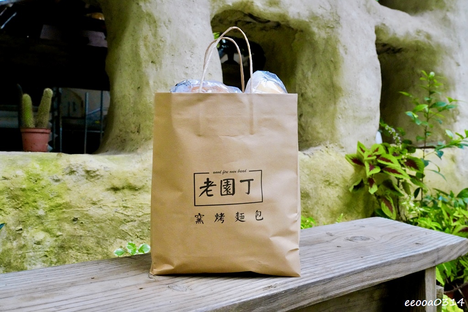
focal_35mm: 32
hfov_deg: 58.7
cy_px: 156
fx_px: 416
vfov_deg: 41.1
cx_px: 234
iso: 6400
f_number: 10
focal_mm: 32
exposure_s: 1/3200
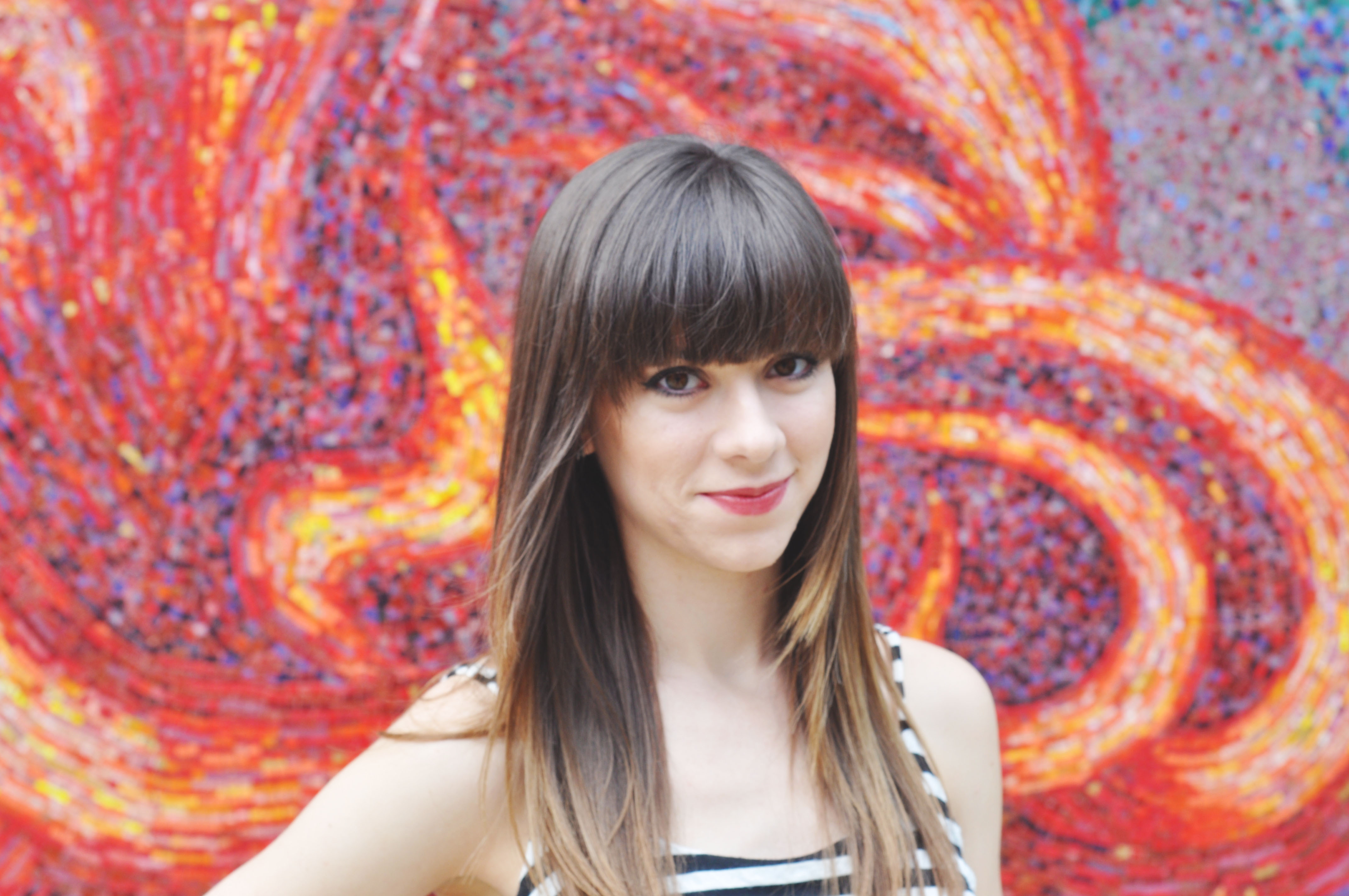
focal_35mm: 75
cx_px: 674
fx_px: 2807
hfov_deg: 27.0
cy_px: 448
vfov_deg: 18.1
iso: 200
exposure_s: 1/200
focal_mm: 50
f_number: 7.1
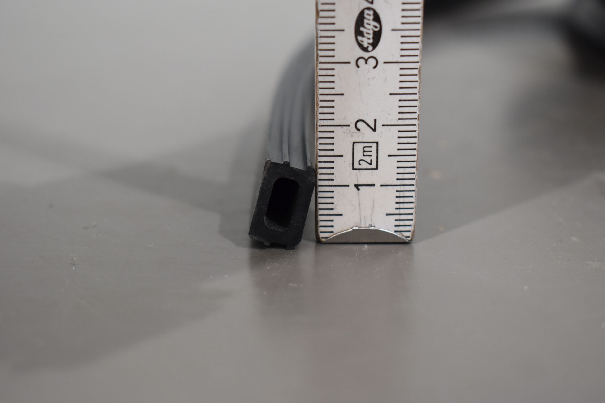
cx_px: 302
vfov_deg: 22.6
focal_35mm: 60
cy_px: 202
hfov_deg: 33.4
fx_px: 1008
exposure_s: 1/60
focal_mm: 40
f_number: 5.6
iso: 500
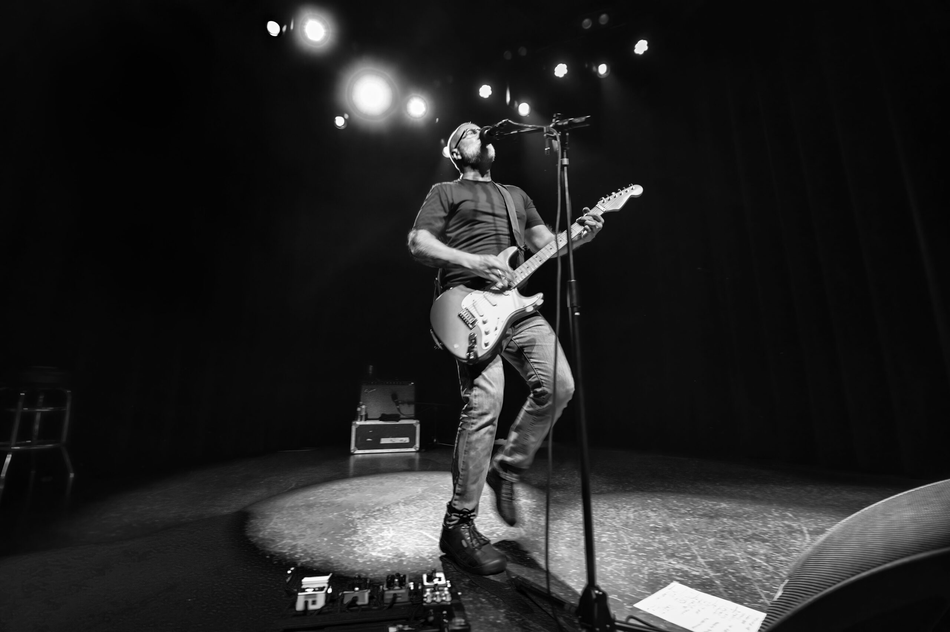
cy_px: 316
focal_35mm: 15
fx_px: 396
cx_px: 475
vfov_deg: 77.2
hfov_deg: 100.4
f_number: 2.8
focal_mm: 15
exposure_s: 1/100
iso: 2000
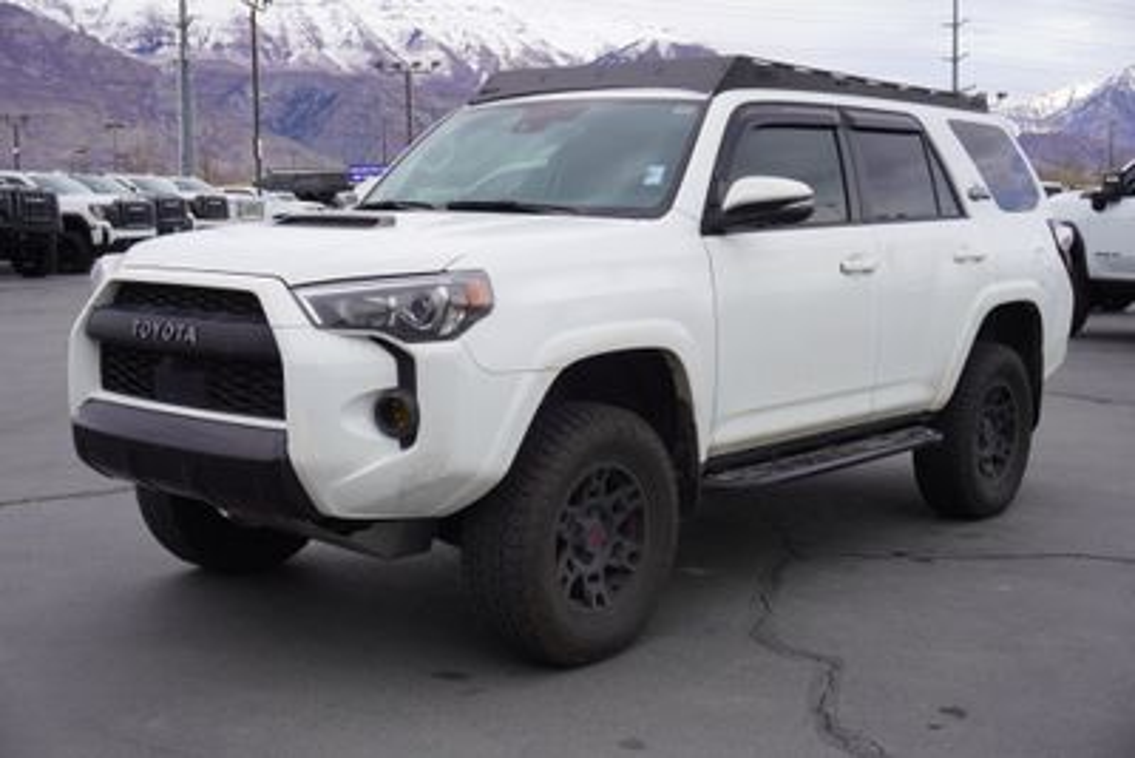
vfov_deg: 29.9
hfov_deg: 43.6
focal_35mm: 45
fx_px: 1419
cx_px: 568
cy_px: 379
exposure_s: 1/100
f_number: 8
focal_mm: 30
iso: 100
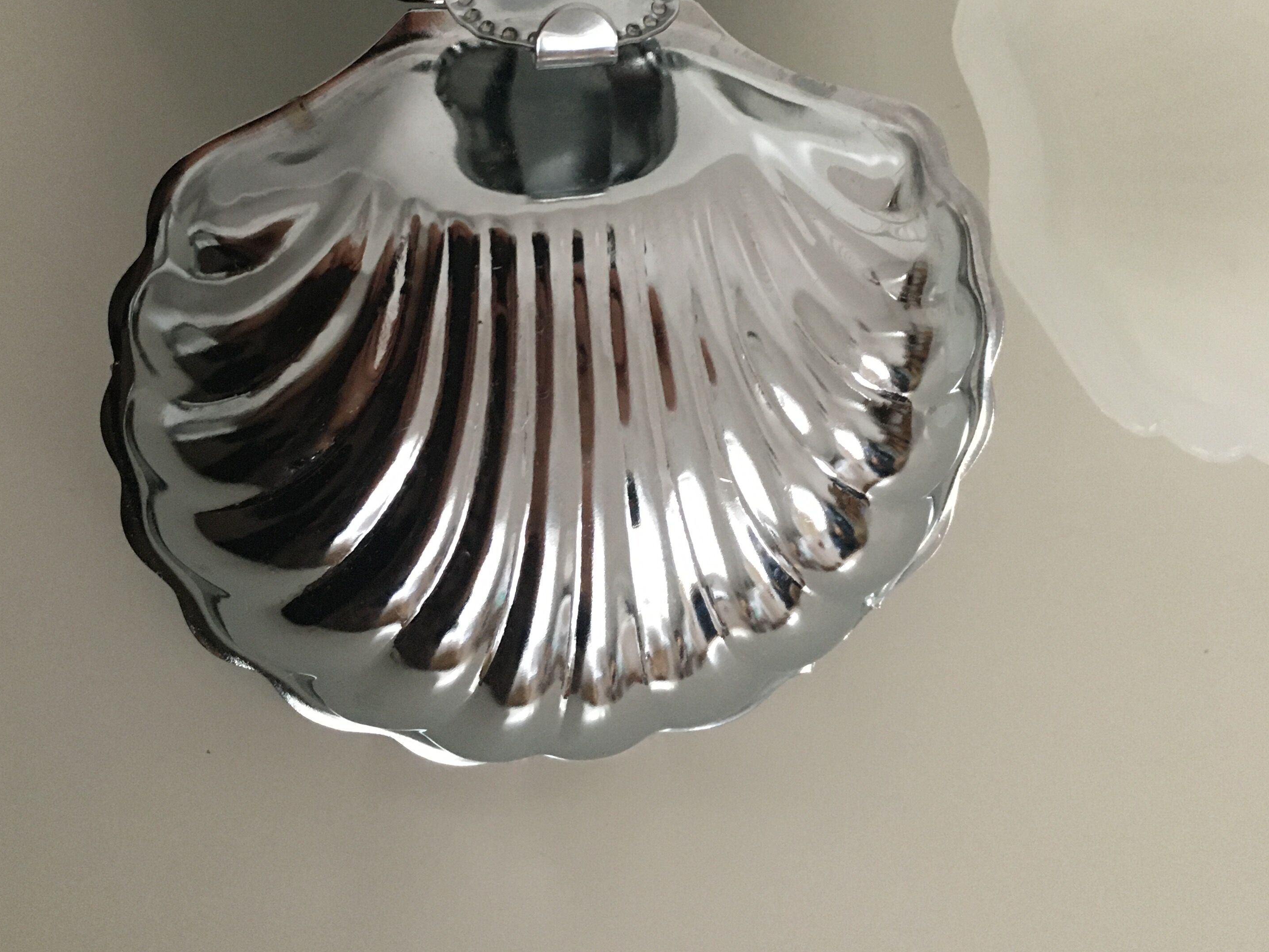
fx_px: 1503
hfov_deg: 45.8
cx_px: 600
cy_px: 176
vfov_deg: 34.0
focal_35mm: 41
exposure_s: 1/20
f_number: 2.2
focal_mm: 4.15
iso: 200
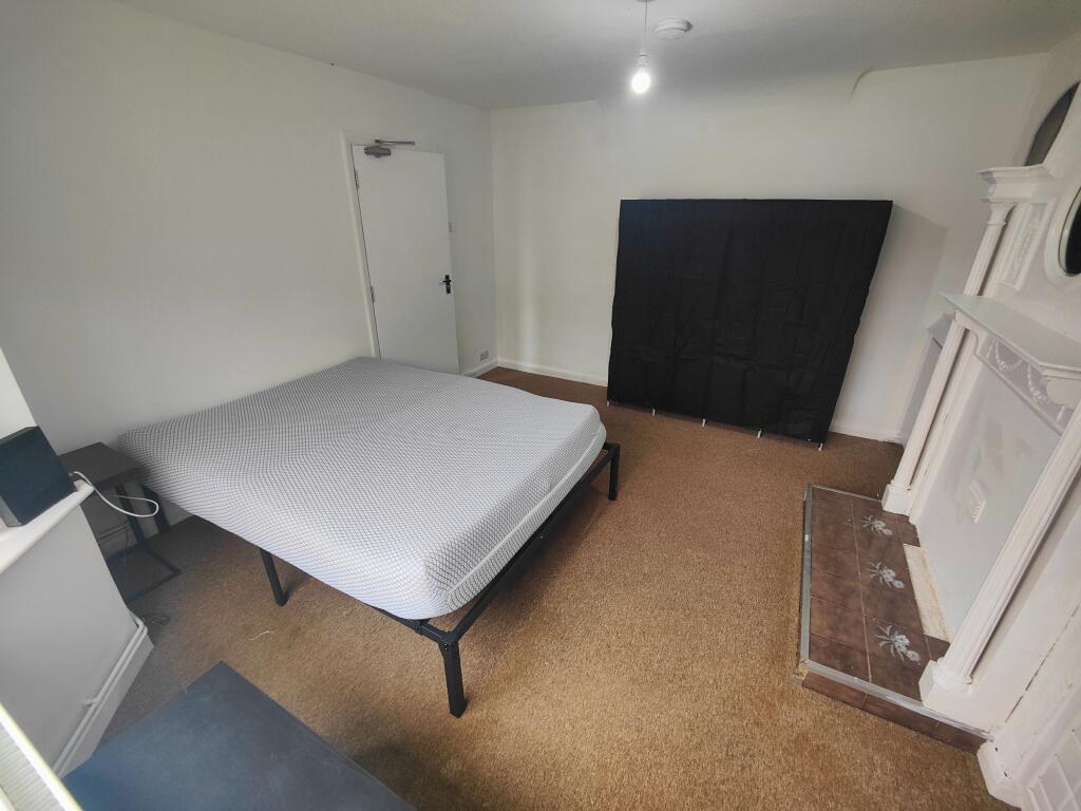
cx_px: 540
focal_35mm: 15
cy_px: 406
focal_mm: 3.5
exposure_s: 1/50
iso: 125
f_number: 2.2
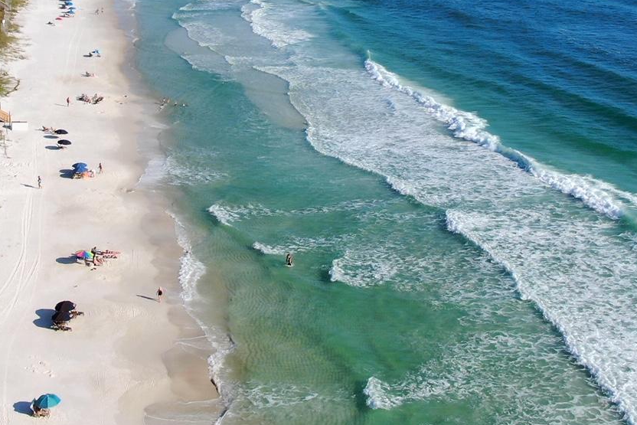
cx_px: 259
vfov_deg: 22.2
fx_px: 1062
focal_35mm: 60
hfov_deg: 33.3
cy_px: 52
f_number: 2.8
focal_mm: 4.39
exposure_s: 1/2000
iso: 110
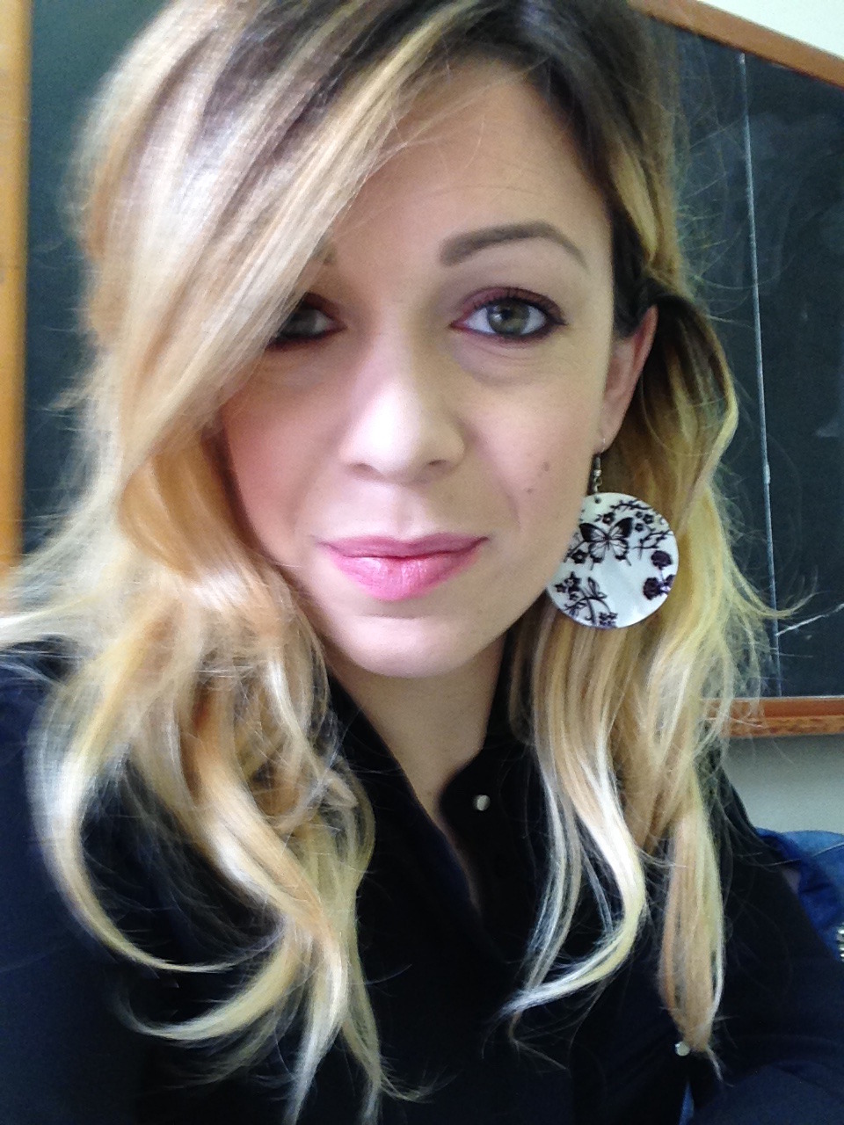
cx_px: 422
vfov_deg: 52.6
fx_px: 1138
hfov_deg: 40.7
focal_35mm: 35
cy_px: 562
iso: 64
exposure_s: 1/30
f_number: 2.4
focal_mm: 2.18
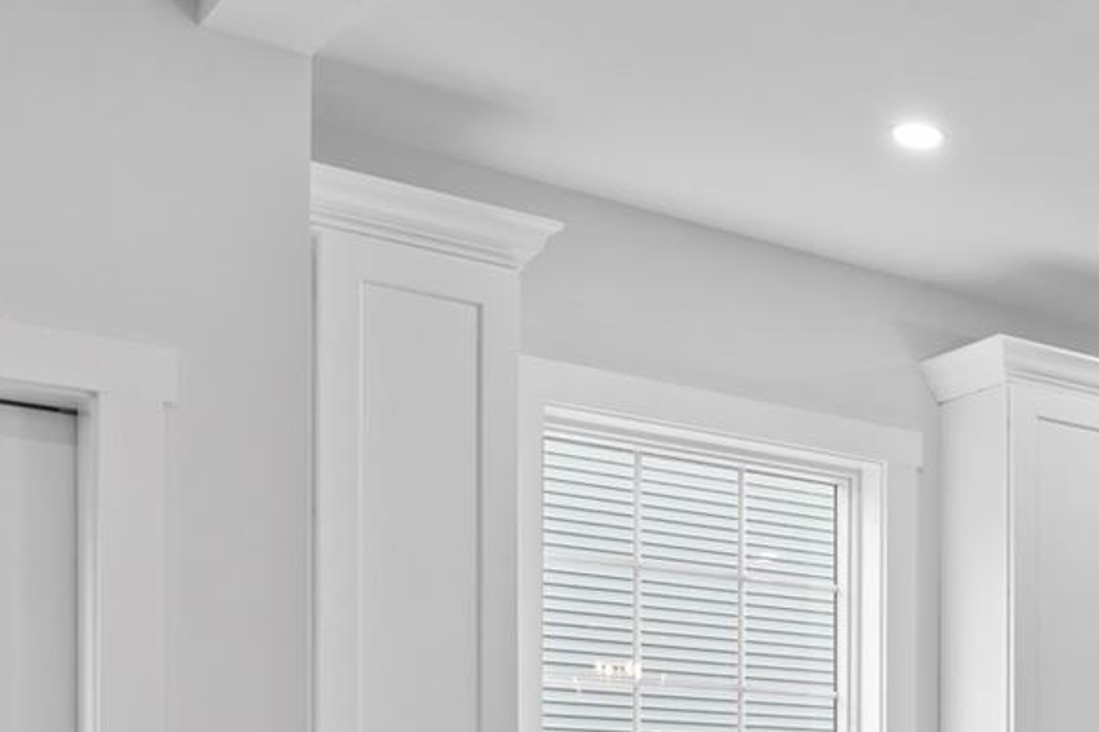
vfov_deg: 22.0
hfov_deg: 30.1
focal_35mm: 57
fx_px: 1739
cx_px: 1304
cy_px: 880
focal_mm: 16
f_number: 8
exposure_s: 1/2.5
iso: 400
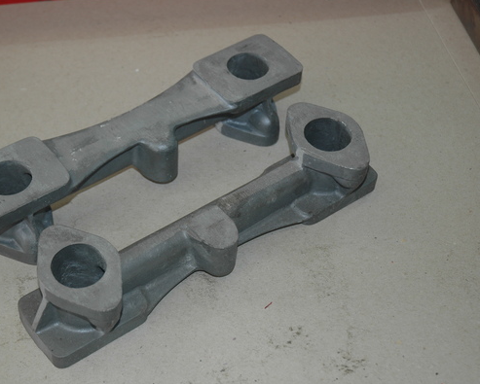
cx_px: 196
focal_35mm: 65
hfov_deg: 29.1
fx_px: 924
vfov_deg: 23.5
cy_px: 191
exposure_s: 1/60
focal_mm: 38
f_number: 4.2
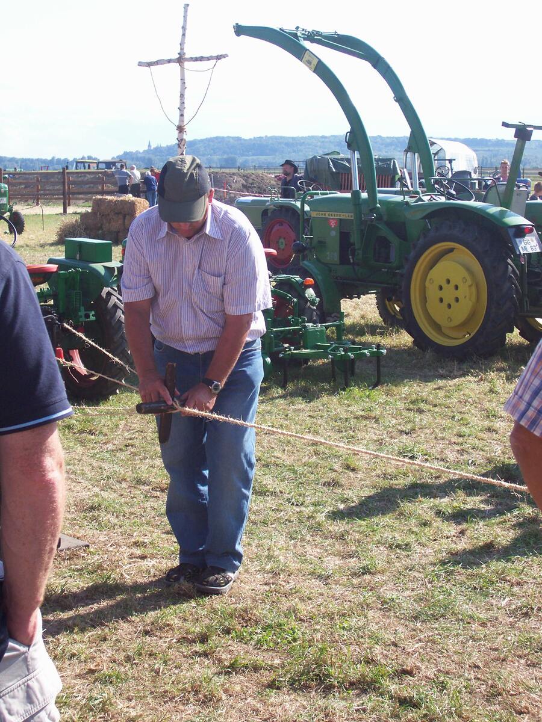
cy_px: 361
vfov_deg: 29.8
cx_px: 271
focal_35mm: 65
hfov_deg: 22.6
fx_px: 1357
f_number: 3.6
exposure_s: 1/489
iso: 80
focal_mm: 10.8
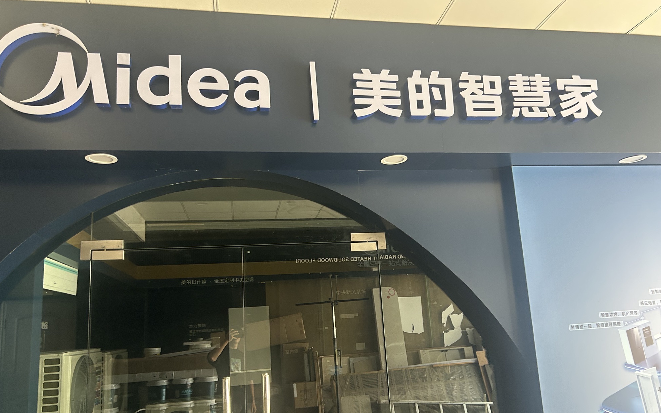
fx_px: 504
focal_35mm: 28
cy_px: 233
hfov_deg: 66.5
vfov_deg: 44.4
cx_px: 333
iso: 200
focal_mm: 5.7
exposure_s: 1/60
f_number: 1.5
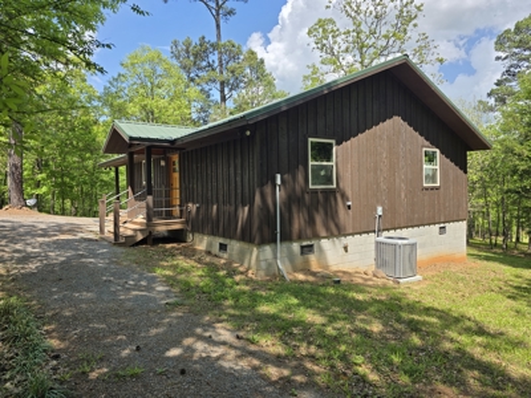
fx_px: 353
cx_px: 266
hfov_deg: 73.9
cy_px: 199
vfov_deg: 58.9
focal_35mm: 23
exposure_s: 1/532
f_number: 1.7
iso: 12
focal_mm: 6.3
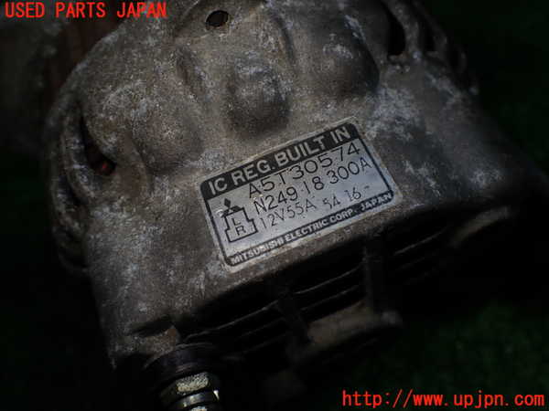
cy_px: 206
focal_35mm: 30
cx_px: 274
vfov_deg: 46.8
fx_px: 476
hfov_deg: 60.0
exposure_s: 1/125
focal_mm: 5.4
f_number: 2.3
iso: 100
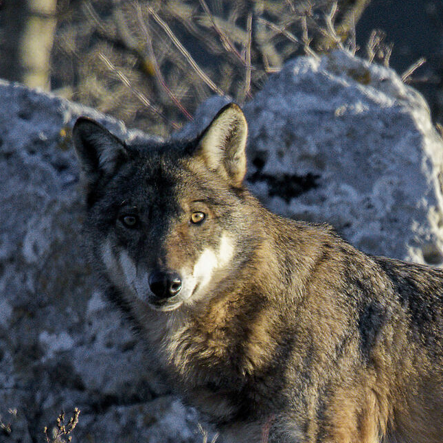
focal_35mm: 1991
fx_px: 28827
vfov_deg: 0.9
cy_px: 470
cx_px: 484
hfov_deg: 0.9
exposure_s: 1/1250
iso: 1600
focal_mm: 420
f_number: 5.6
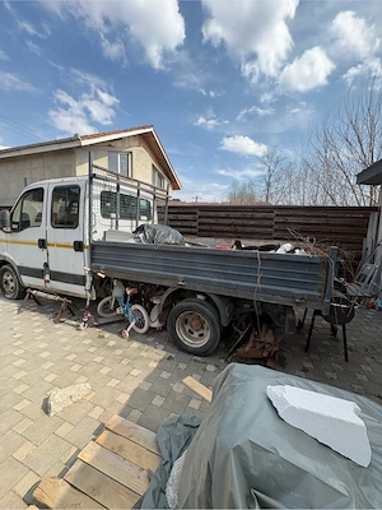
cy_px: 255
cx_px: 191
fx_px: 206
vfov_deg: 102.1
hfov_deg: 85.7
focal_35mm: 14
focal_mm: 2.22
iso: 40
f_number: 2.2
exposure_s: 1/636
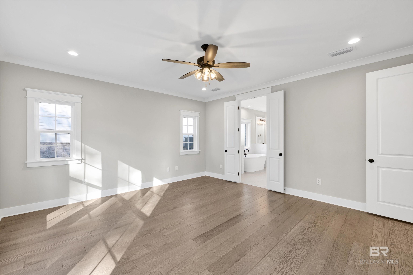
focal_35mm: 14
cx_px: 206
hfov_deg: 104.3
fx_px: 161
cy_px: 138
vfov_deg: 81.2
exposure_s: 1/13
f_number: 11
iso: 400
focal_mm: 14
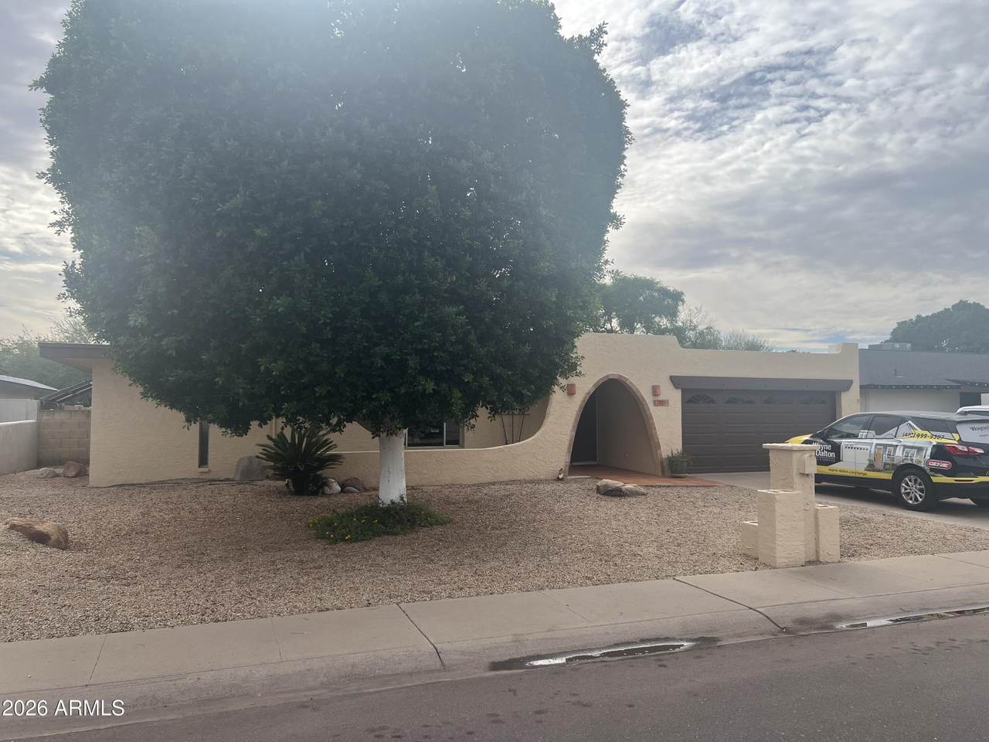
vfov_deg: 53.1
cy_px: 371
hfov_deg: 67.3
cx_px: 494
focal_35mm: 26
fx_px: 743
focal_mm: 5.7
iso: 50
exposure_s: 1/4115
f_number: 1.5
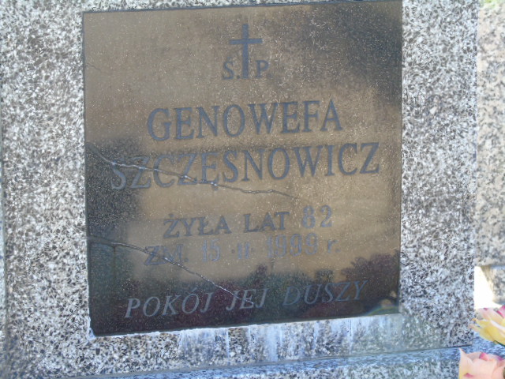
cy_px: 190
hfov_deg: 13.9
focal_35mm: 142
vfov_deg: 10.4
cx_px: 252
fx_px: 2072
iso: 250
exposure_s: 1/125
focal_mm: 25
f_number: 4.7
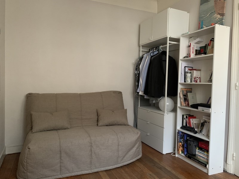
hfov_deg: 67.3
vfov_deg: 53.1
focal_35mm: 26
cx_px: 120
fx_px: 180
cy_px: 90
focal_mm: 4.25
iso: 500
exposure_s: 1/30
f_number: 1.8
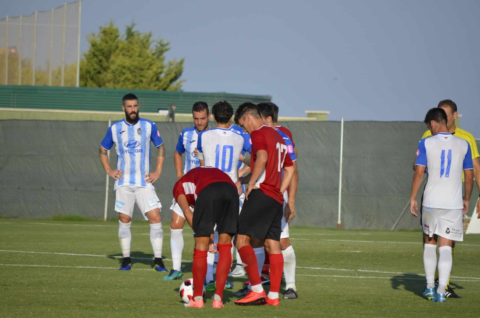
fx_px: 3992
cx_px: 240
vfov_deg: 4.6
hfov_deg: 6.9
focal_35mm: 300
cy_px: 159
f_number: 6.3
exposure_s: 1/1600
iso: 400
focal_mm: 200
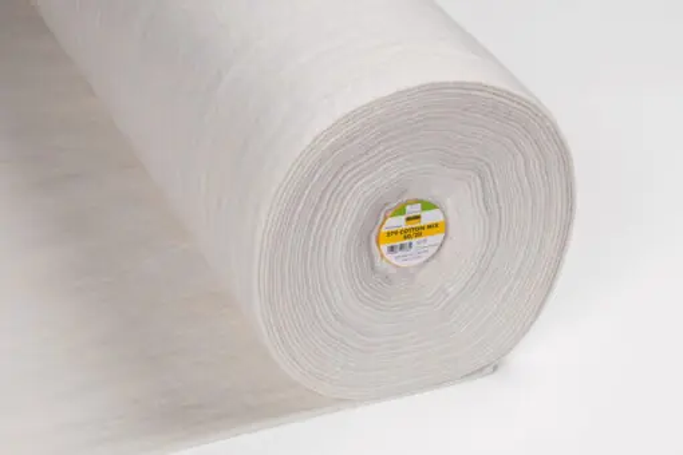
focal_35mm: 70
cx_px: 342
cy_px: 228
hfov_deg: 28.8
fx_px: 1328
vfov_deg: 19.5
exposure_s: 1/125
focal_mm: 70
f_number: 13
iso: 100
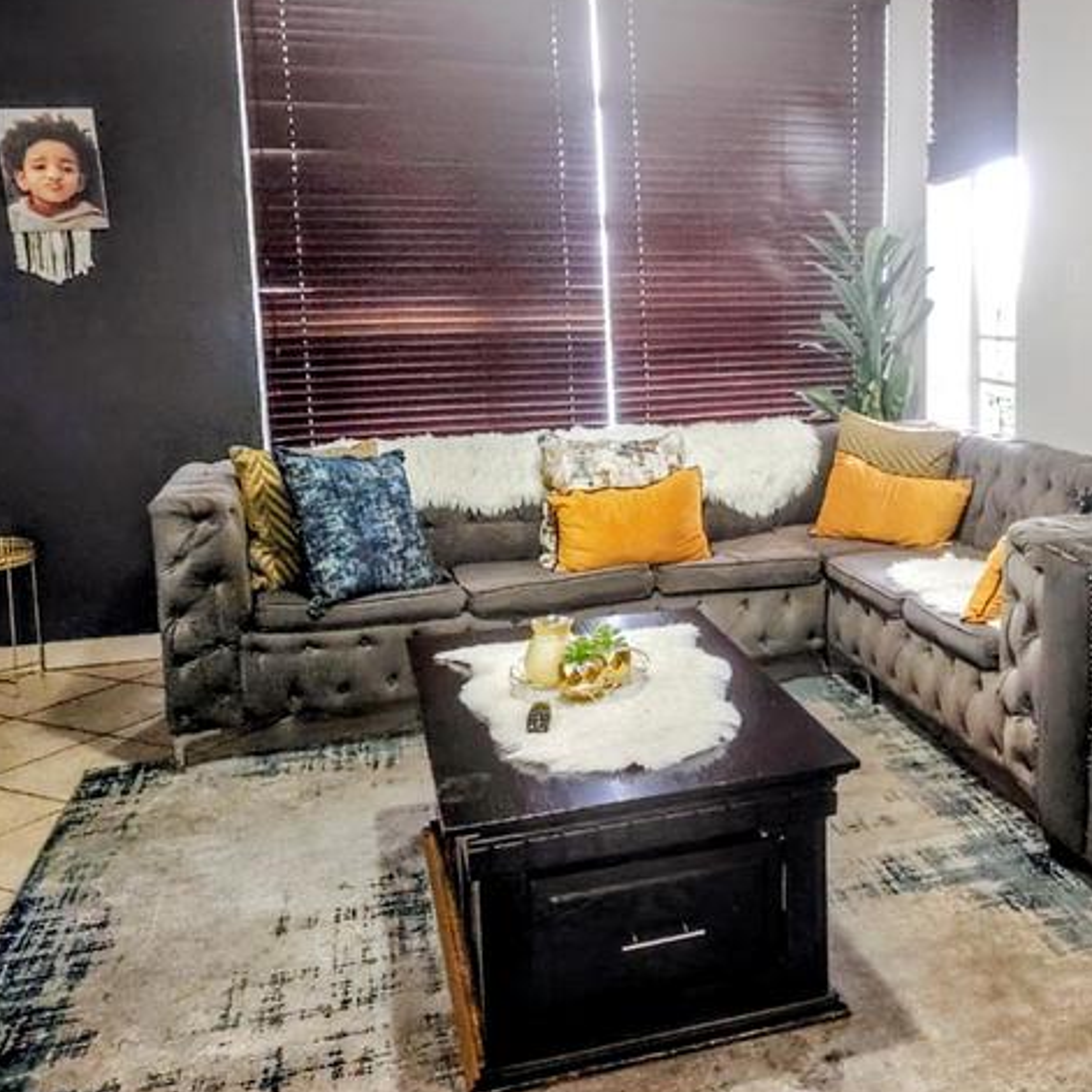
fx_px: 1285
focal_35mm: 36
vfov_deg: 45.8
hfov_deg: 44.2
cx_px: 844
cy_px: 441
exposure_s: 1/50
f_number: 1.75
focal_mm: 5.25
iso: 6656
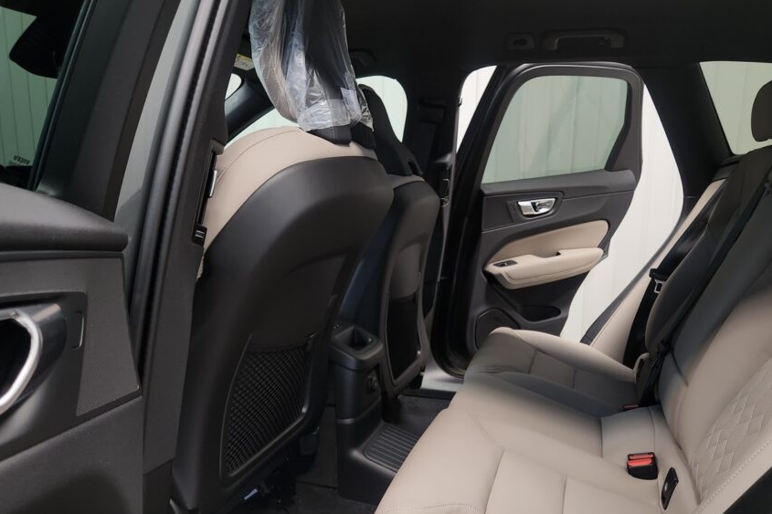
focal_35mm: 29
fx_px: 622
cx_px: 428
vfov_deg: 44.7
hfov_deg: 63.5
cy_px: 309
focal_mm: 5.4
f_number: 1.8
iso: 250
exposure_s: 1/100
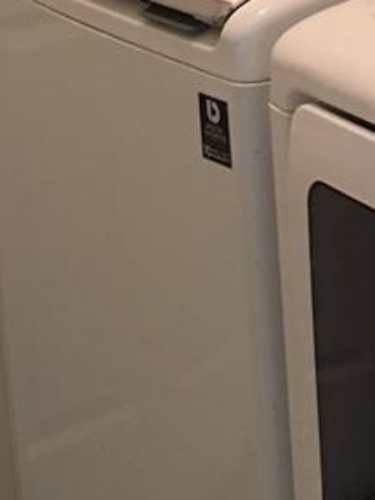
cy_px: -115
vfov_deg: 15.6
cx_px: 391
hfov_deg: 12.1
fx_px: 1748
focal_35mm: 121
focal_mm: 4.15
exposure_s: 1/15
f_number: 2.2
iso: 80
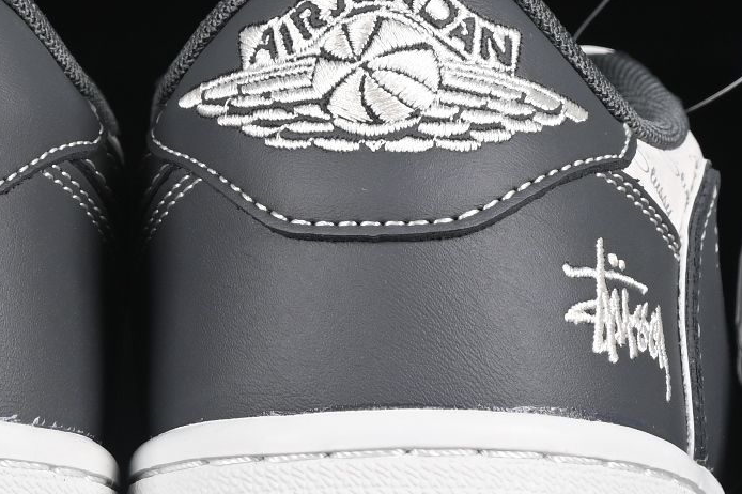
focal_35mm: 301
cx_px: 150
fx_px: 6201
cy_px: 32
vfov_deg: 4.6
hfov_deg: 6.8
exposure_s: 1/80
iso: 160
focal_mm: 50
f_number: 7.1
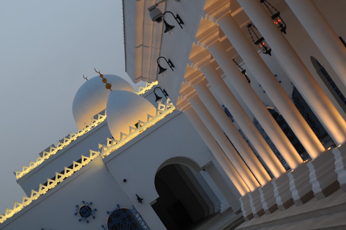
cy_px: 115
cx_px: 173
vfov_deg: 13.0
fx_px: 1008
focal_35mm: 105
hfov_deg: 19.5
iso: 560
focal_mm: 70
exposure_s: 1/180
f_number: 2.8
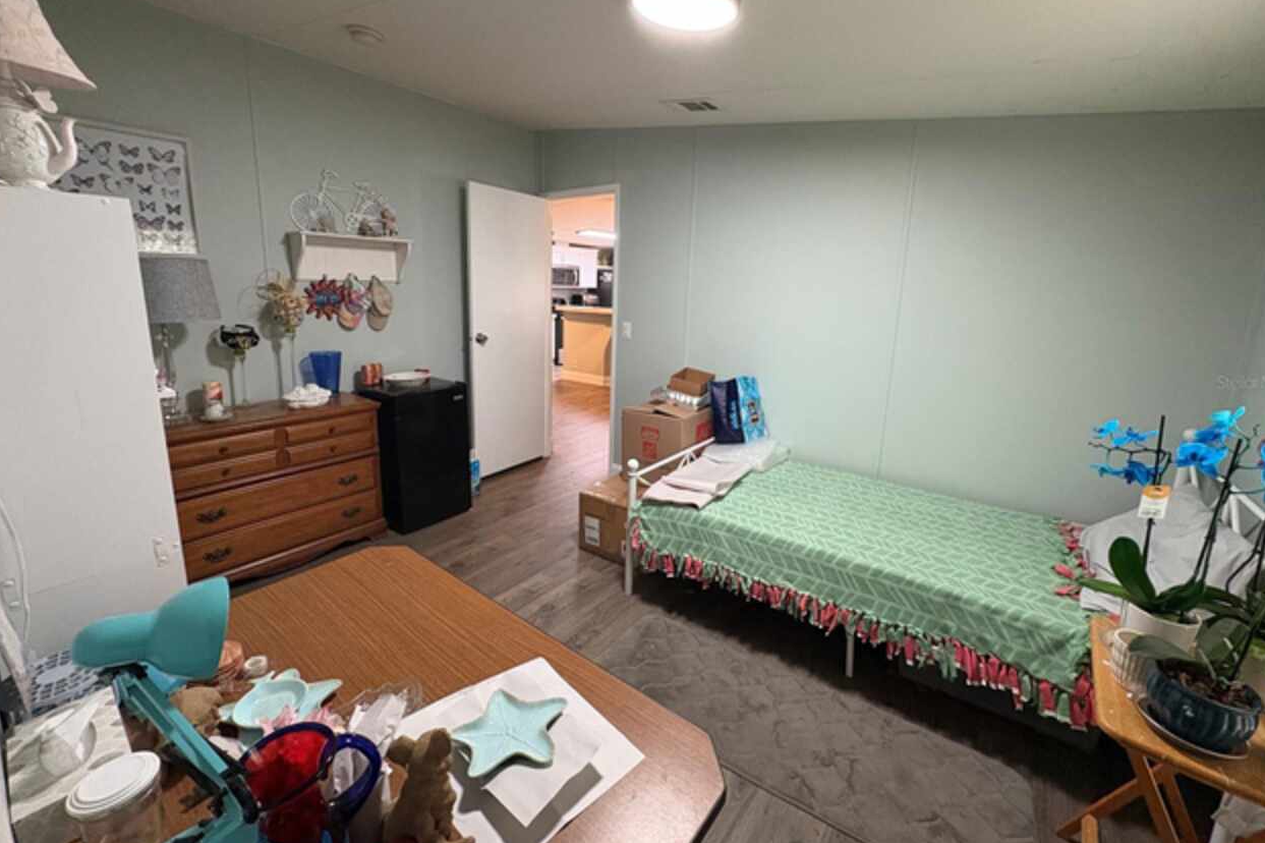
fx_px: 527
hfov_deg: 100.4
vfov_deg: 77.1
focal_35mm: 15
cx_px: 642
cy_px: 382
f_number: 2.2
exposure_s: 1/60
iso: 400
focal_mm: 2.22
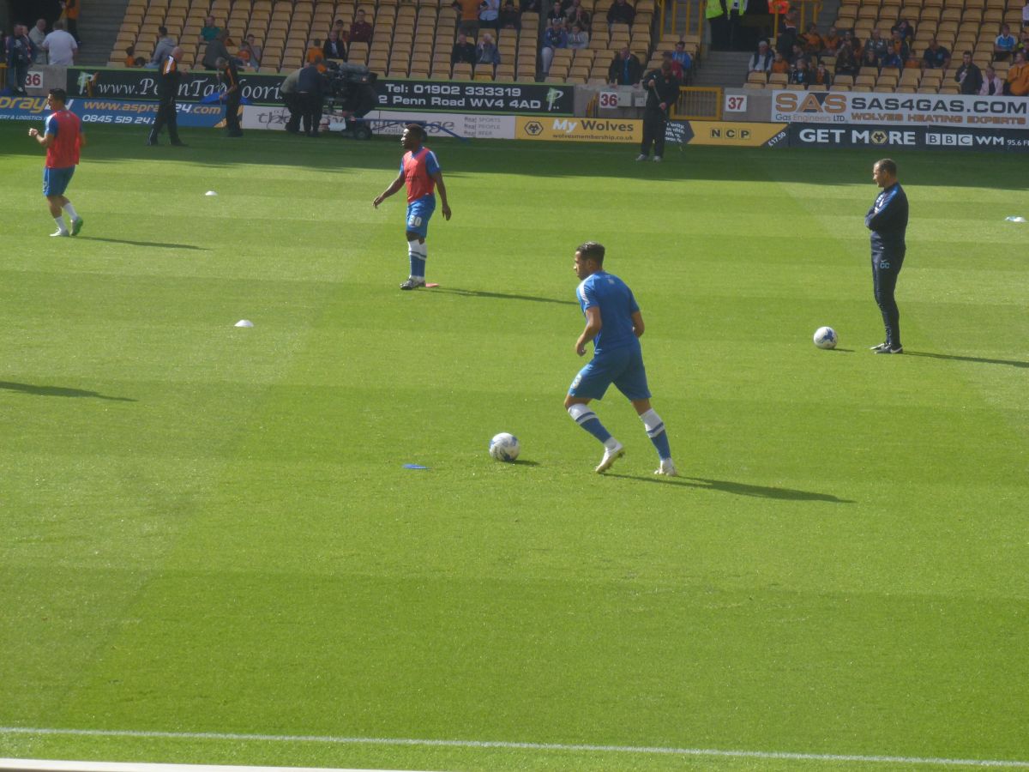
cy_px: 386
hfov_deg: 12.7
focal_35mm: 155
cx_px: 514
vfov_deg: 9.6
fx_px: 4608
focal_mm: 27.7
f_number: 5.6
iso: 100
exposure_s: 1/250
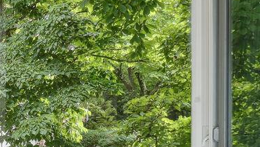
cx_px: -148
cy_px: 89
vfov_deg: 15.7
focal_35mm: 77
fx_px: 531
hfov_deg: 22.0
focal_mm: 16
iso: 200
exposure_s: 1/10
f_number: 8
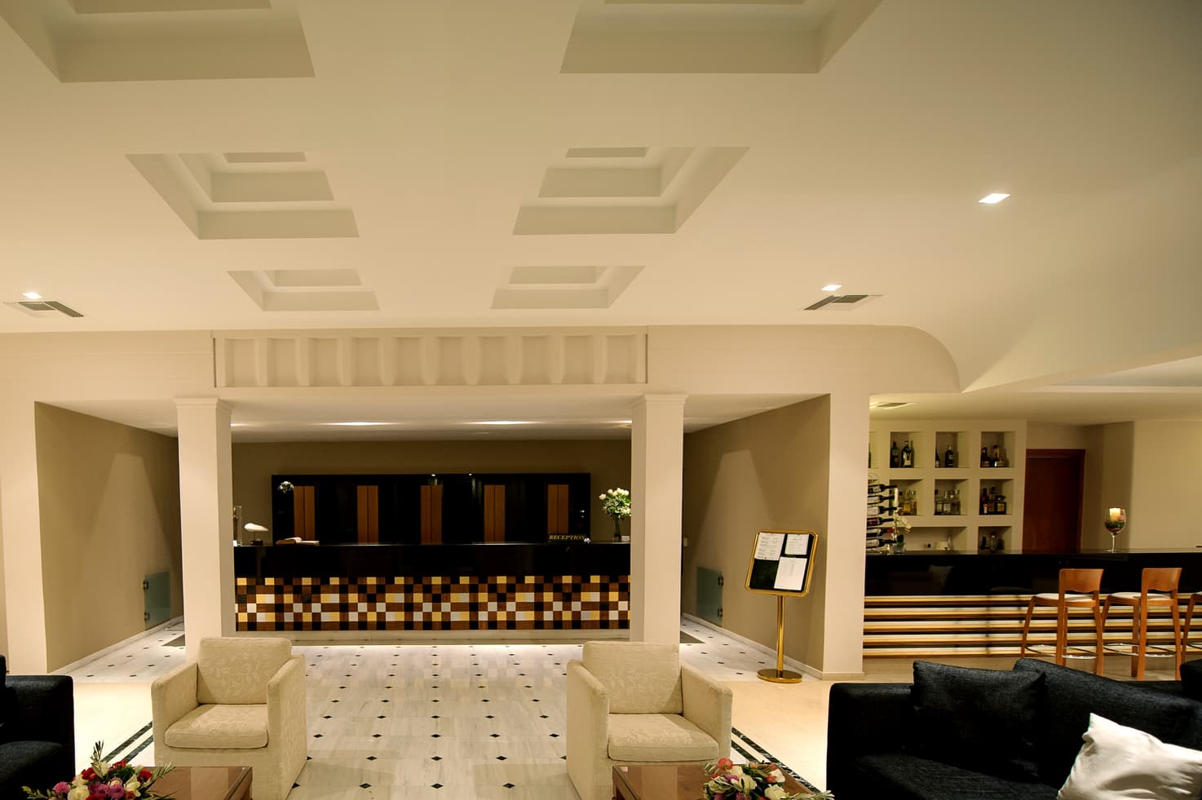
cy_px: 541
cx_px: 424
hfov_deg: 84.6
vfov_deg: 62.7
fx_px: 634
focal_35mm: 19
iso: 800
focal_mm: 14
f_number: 2.8
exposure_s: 1/30
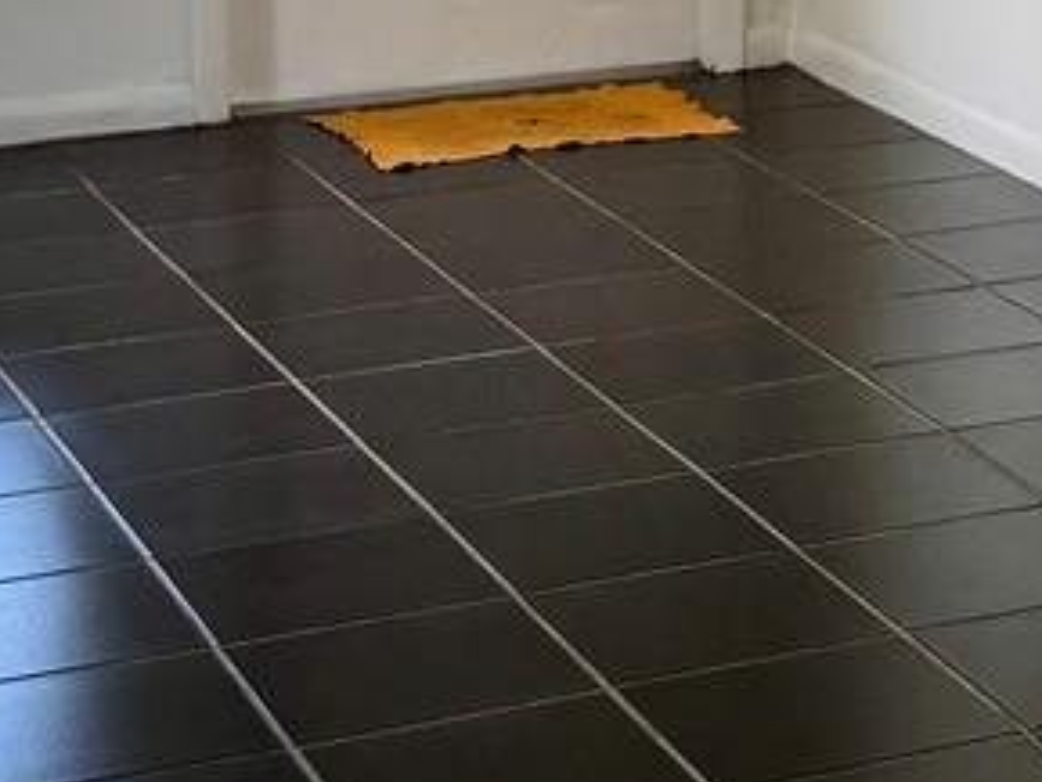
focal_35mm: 133
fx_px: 4005
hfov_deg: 14.3
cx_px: 1316
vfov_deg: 10.7
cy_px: -461
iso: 80
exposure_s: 1/120
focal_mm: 6.76
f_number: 1.78
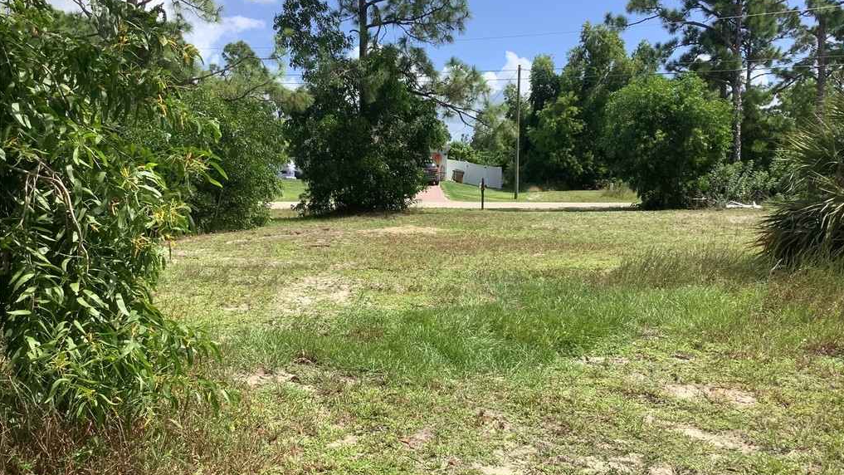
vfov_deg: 34.6
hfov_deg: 58.0
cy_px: 243
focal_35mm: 34
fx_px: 761
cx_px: 423
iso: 25
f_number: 2.4
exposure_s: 1/1235
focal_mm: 3.3
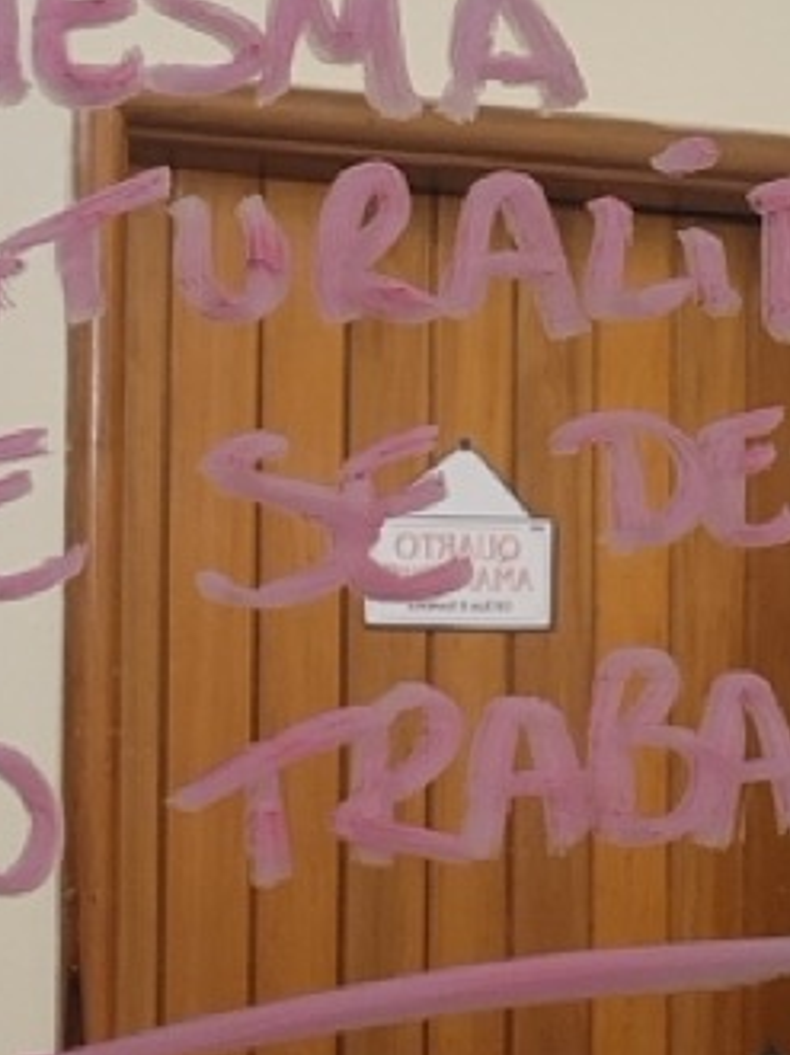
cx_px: 336
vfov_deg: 19.5
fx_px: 3077
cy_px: 604
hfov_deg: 14.6
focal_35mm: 101
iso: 640
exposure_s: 1/30
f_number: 1.8
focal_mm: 5.4
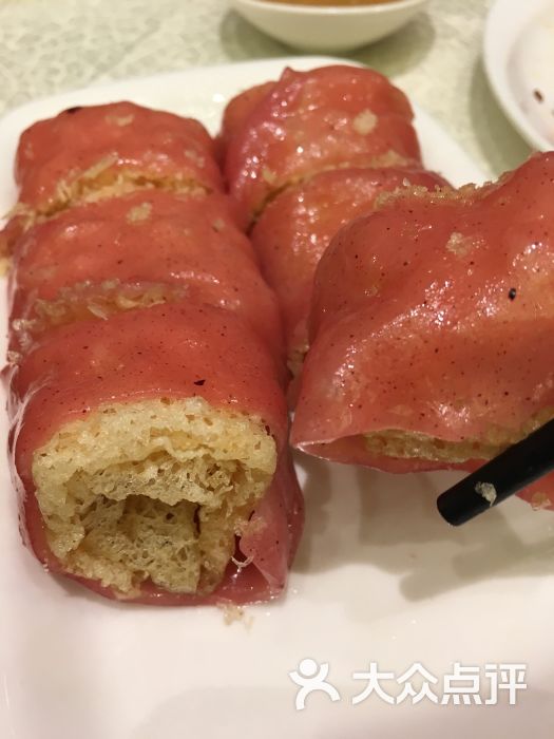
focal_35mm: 29
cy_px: 370
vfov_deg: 61.7
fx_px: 619
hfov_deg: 48.2
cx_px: 277
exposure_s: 1/33
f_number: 2.2
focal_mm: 4.15
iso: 80
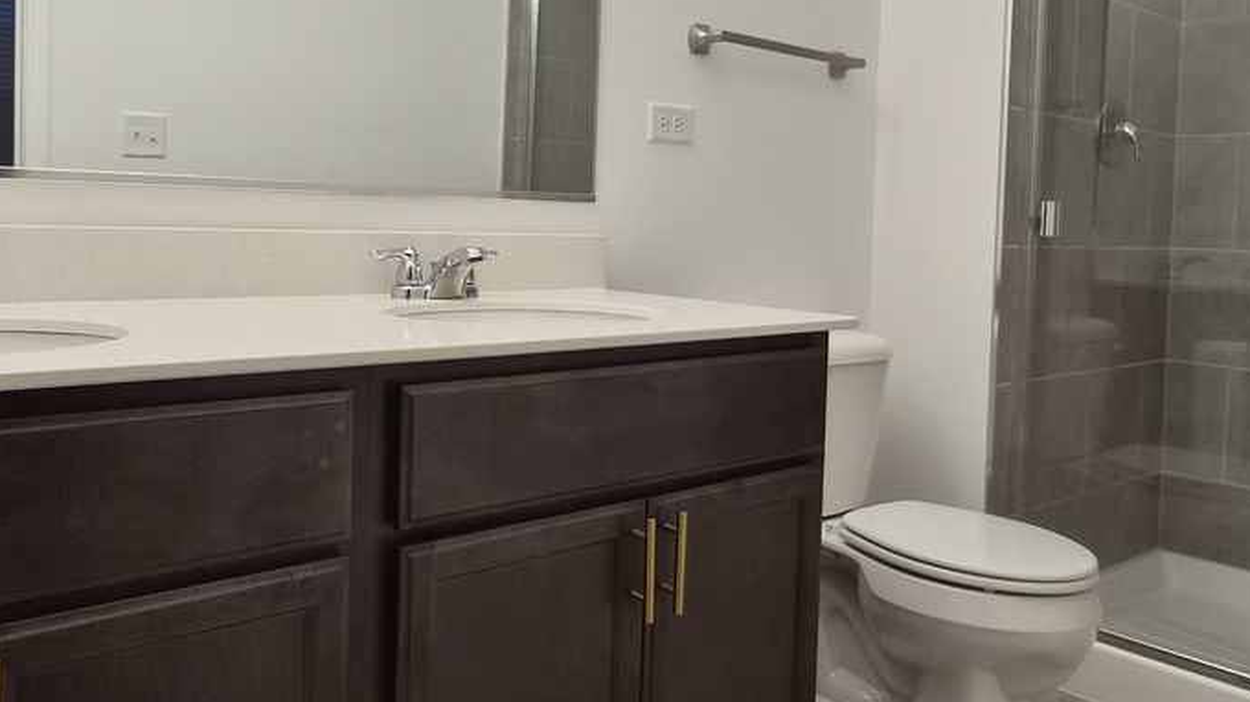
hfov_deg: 64.0
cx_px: 526
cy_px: 243
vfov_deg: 38.5
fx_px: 994
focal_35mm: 30
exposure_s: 1/60
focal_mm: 1.7
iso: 80
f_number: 2.2
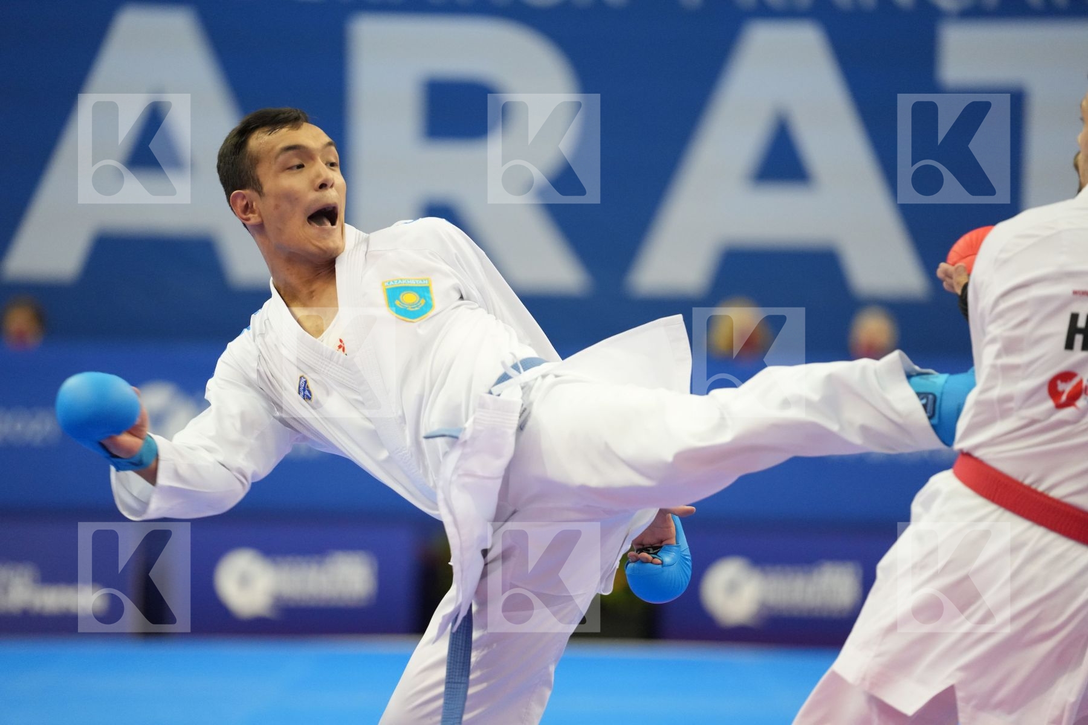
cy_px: 362
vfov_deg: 6.9
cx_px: 544
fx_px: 6044
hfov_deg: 10.3
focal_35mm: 200
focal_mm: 200
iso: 4000
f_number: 2.8
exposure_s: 1/1000
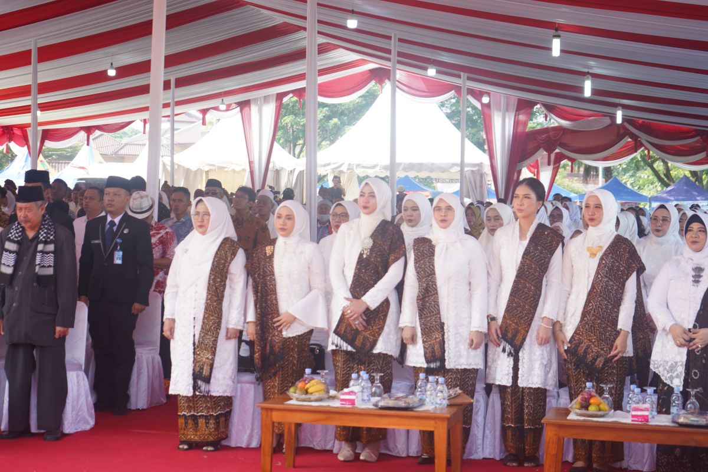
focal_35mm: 70
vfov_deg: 19.5
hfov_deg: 28.8
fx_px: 1377
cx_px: 354
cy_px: 236
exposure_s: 1/80
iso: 125
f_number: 5.6
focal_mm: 70
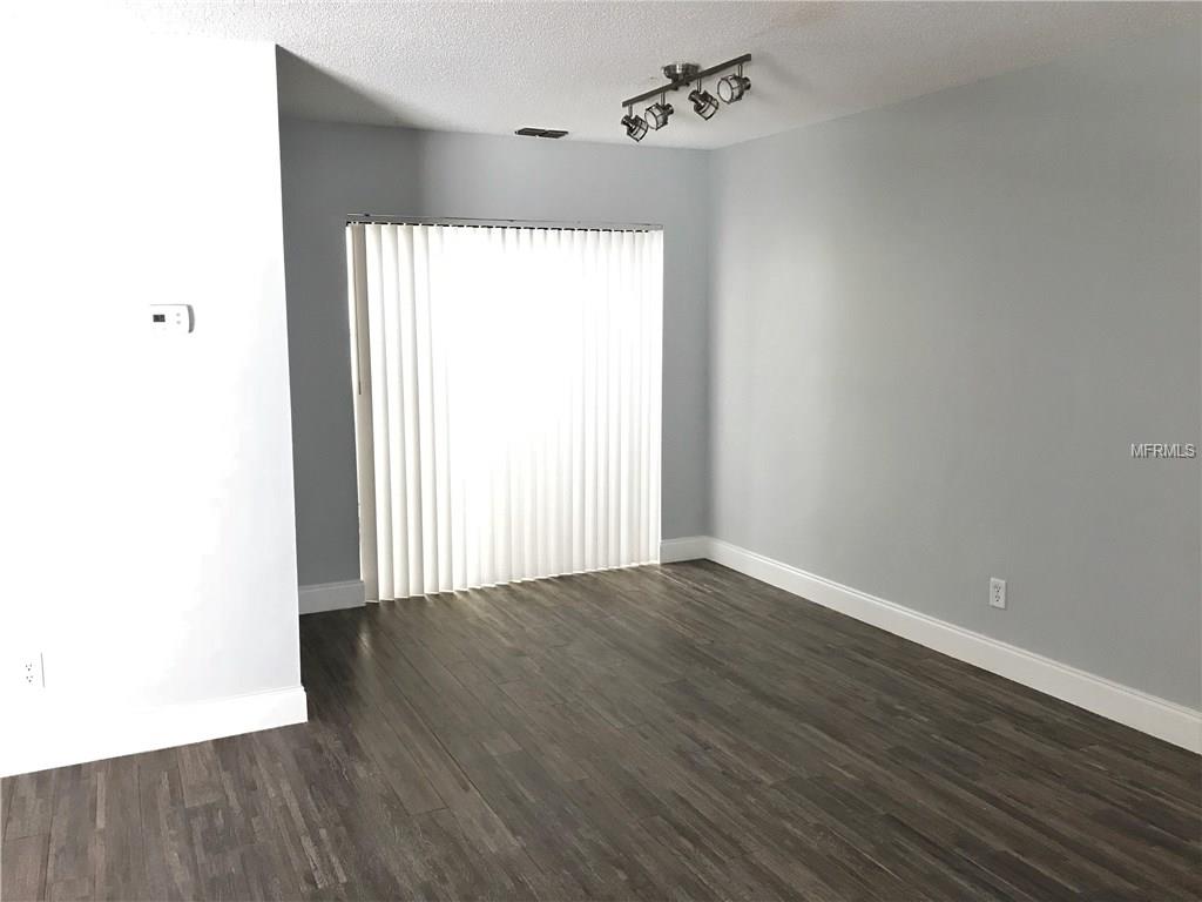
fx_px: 972
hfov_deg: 63.4
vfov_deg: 49.7
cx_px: 601
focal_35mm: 28
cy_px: 451
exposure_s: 1/15
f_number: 1.8
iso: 64
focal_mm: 3.99
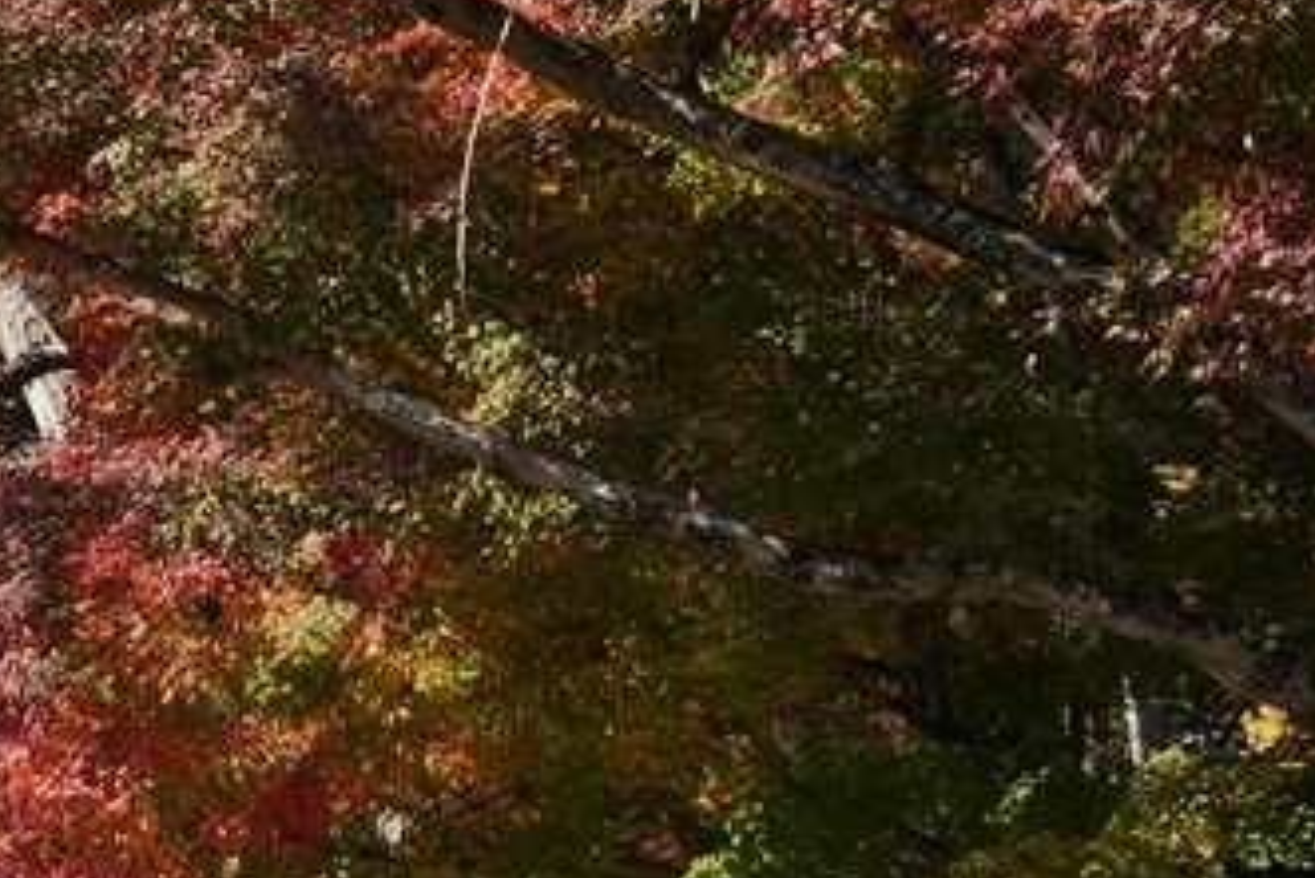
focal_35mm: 136
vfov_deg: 10.0
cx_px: -413
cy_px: 916
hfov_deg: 14.4
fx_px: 4962
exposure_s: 1/1600
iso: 1000
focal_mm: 43.9
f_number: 8
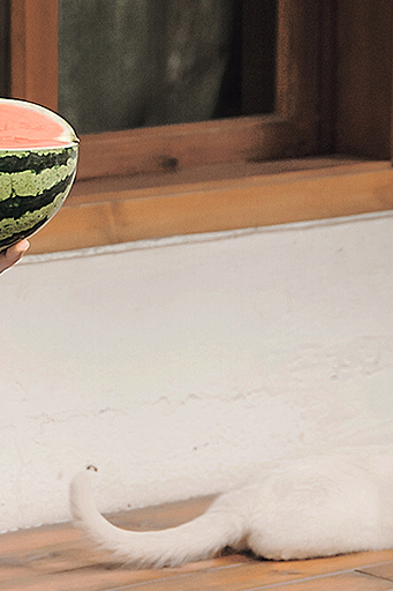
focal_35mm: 184
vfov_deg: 11.1
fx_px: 3015
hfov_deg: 7.4
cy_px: 583
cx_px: -51
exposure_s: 1/100
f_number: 2.8
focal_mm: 49
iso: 1000
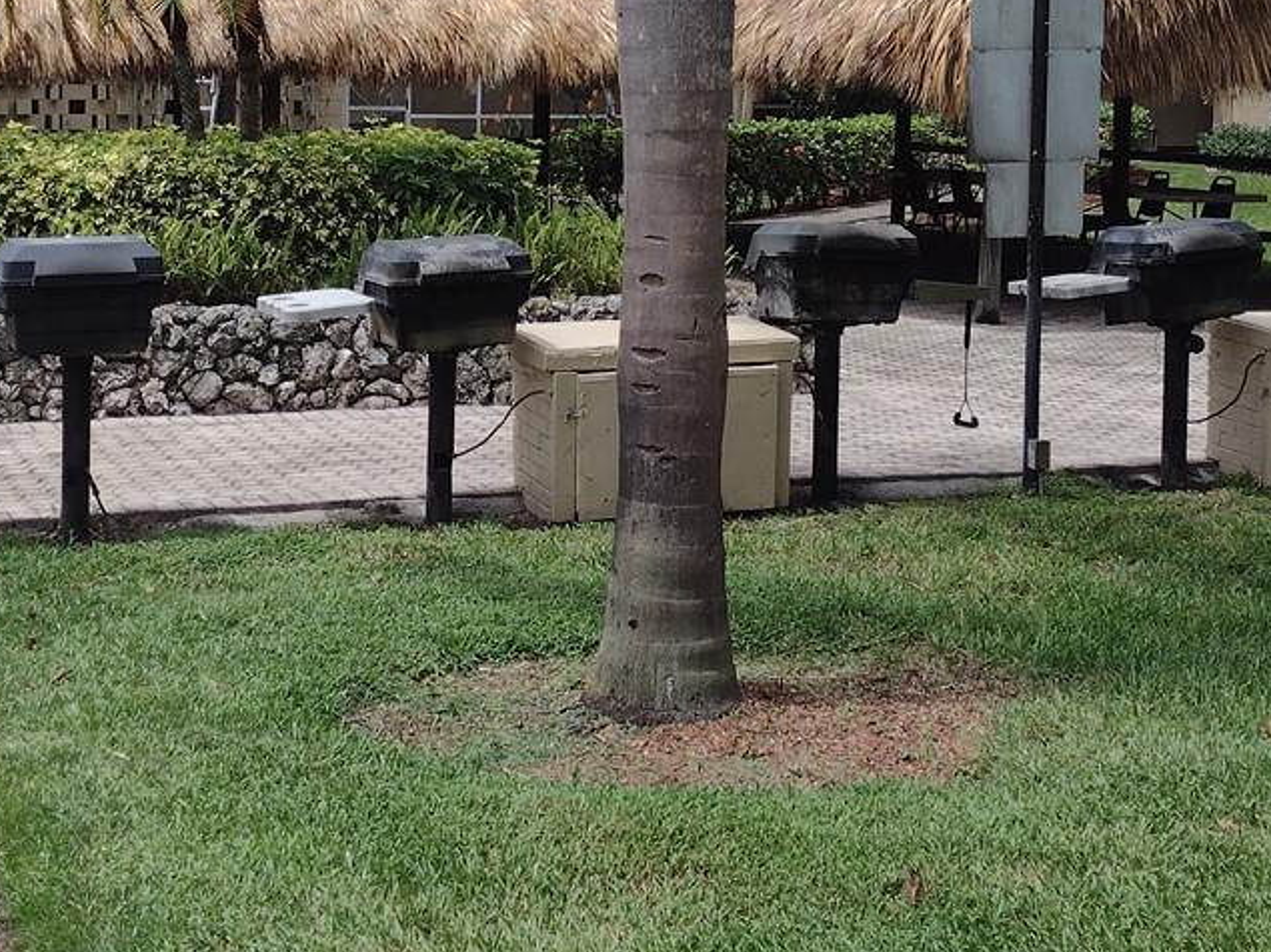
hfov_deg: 28.4
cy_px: 218
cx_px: 452
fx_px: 2496
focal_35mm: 68
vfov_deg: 21.4
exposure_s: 1/2907
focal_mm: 4.71
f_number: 1.7
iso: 100
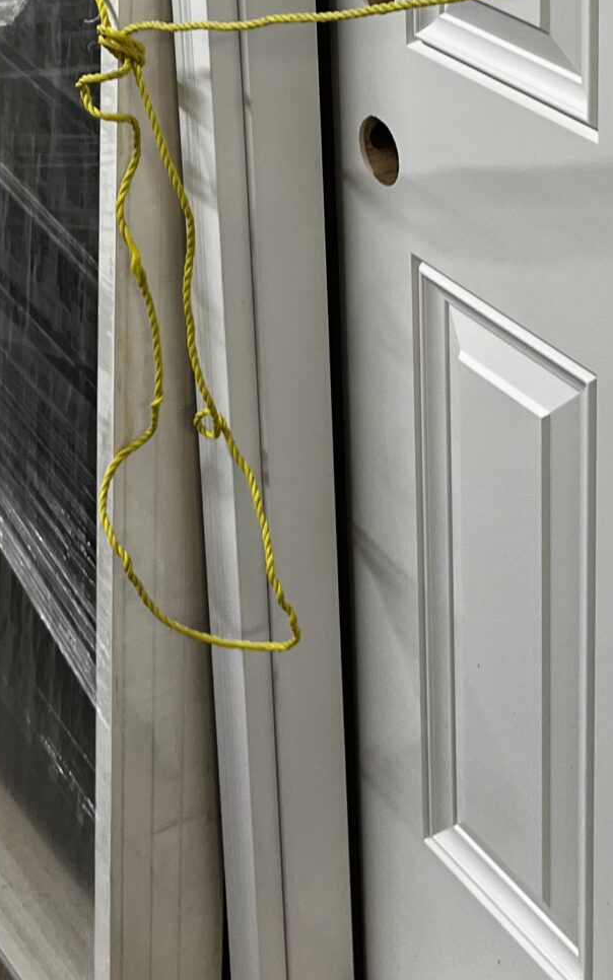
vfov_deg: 26.1
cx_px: 445
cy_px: -91
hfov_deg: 17.8
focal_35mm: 73
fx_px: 1951
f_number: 1.6
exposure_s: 1/63
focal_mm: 5.1
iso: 80
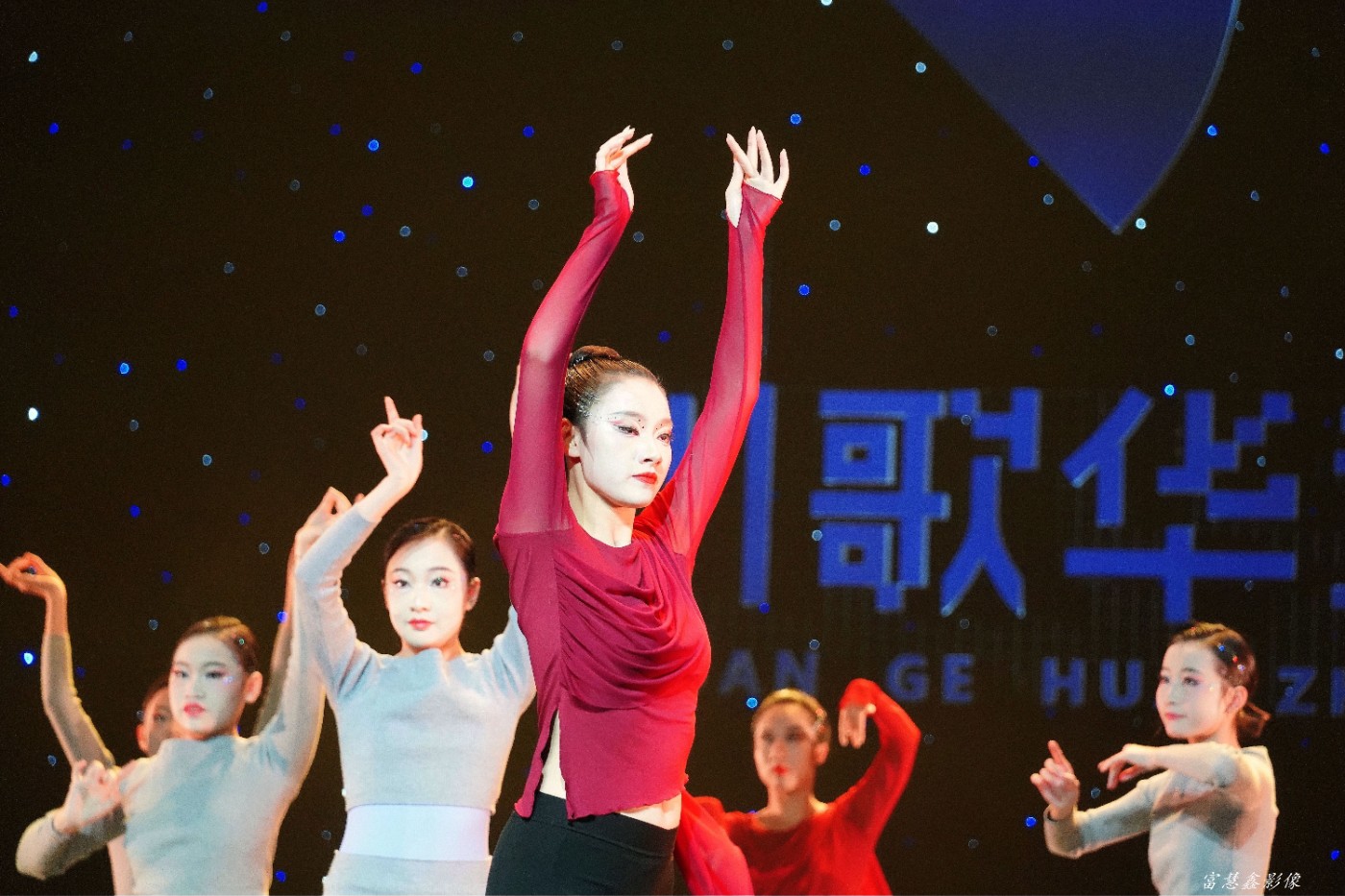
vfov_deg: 6.9
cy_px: 448
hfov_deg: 10.3
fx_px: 7471
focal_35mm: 200
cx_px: 672
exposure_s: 1/250
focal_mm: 200
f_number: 5.6
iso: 8000
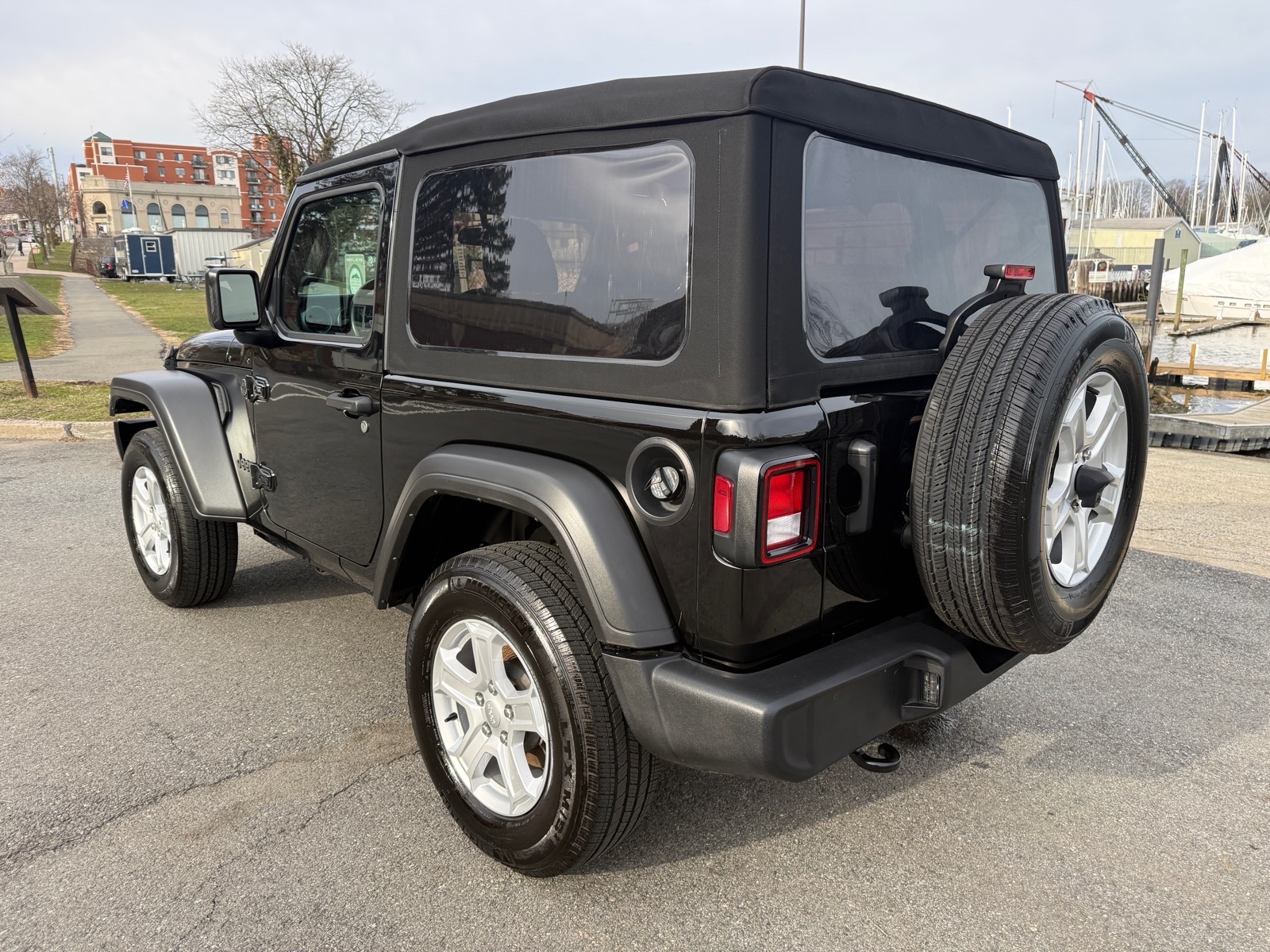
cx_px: 635
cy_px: 476
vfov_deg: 56.8
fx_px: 881
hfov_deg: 71.6
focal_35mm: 24
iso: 100
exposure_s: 1/840
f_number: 1.78
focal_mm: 6.76
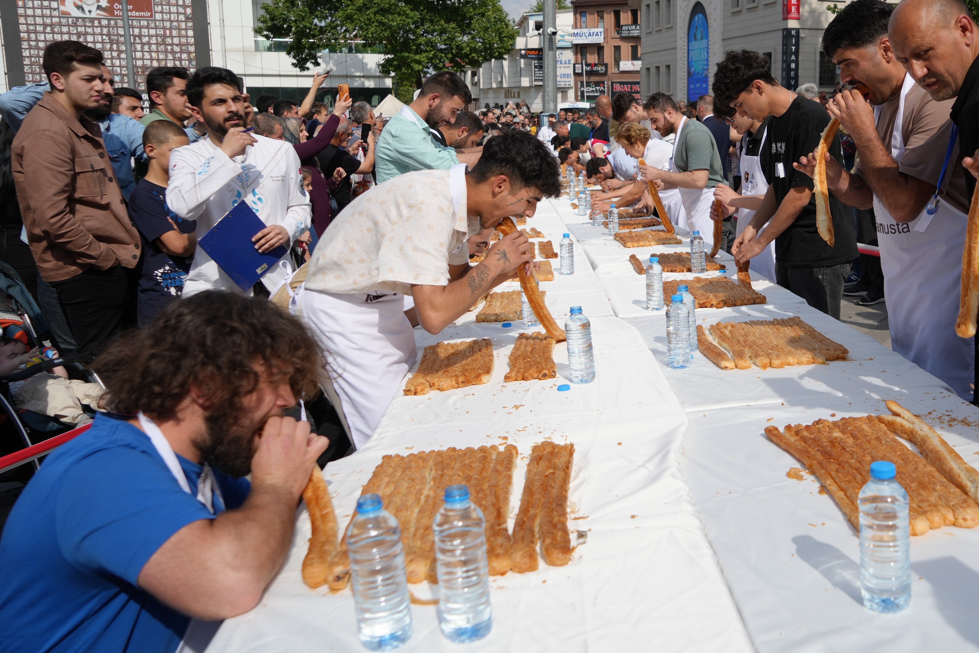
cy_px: 261
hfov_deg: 54.3
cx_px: 675
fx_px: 924
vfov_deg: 38.7
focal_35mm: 34
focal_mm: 24
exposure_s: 1/2000
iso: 100
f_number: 4.5
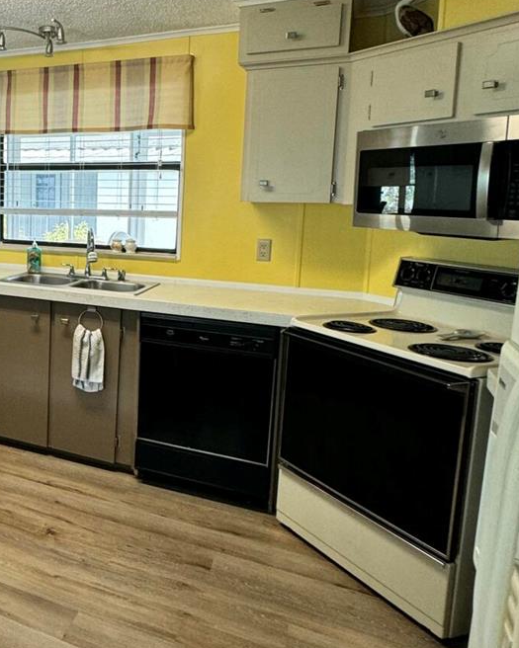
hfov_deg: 40.5
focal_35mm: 32
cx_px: 7
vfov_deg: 55.3
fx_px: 614
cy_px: 264
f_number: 2.2
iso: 160
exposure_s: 1/60
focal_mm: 2.22
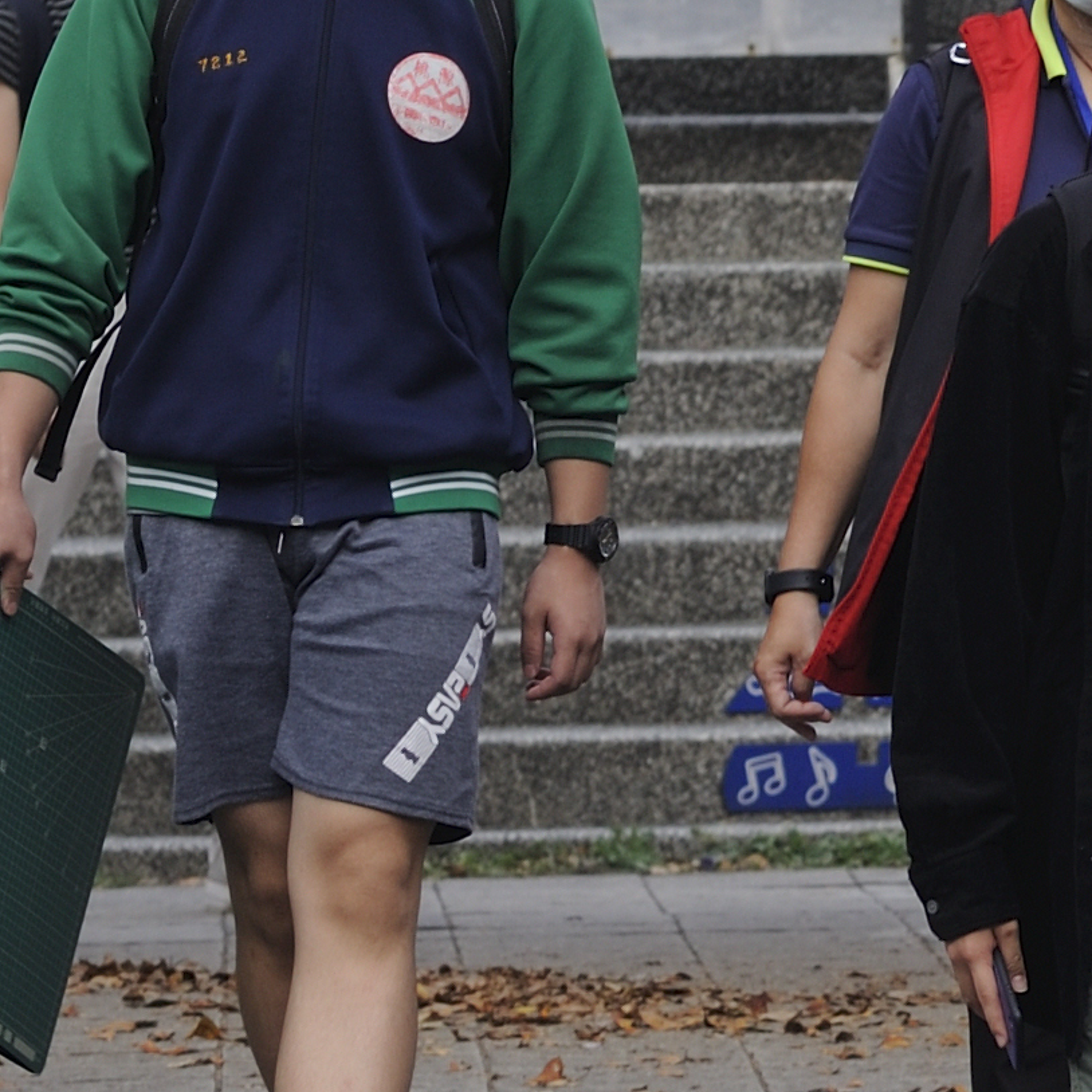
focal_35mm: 466
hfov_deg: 3.7
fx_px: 16632
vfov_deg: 3.8
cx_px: 2125
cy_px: 215
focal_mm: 105
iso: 200
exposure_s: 1/250
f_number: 5.6
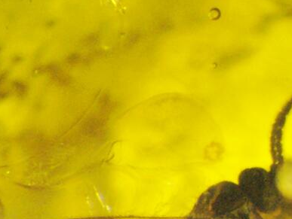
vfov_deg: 4.4
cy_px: 242
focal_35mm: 339
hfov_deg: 5.8
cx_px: 118
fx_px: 2862
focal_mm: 17.4
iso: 400
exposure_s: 1/125
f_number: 5
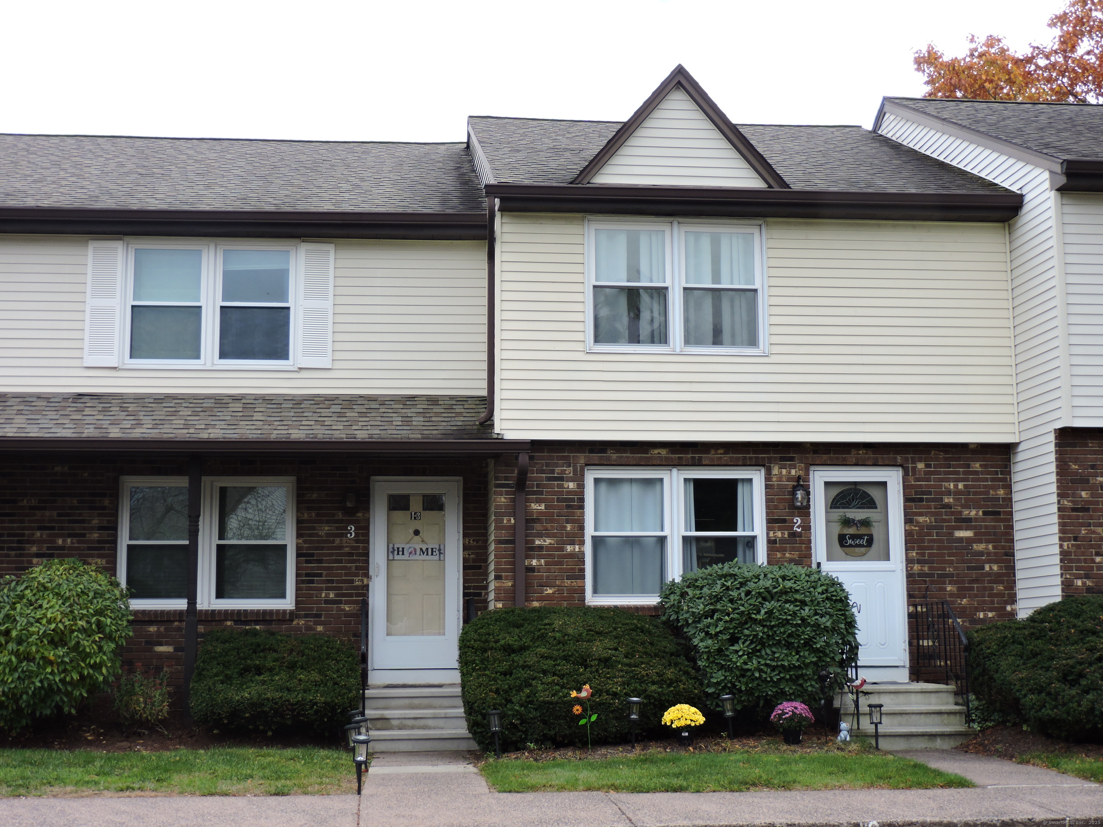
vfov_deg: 29.1
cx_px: 552
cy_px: 414
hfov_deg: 38.2
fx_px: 1593
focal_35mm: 50
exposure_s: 1/200
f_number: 3.6
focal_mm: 8.9
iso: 100
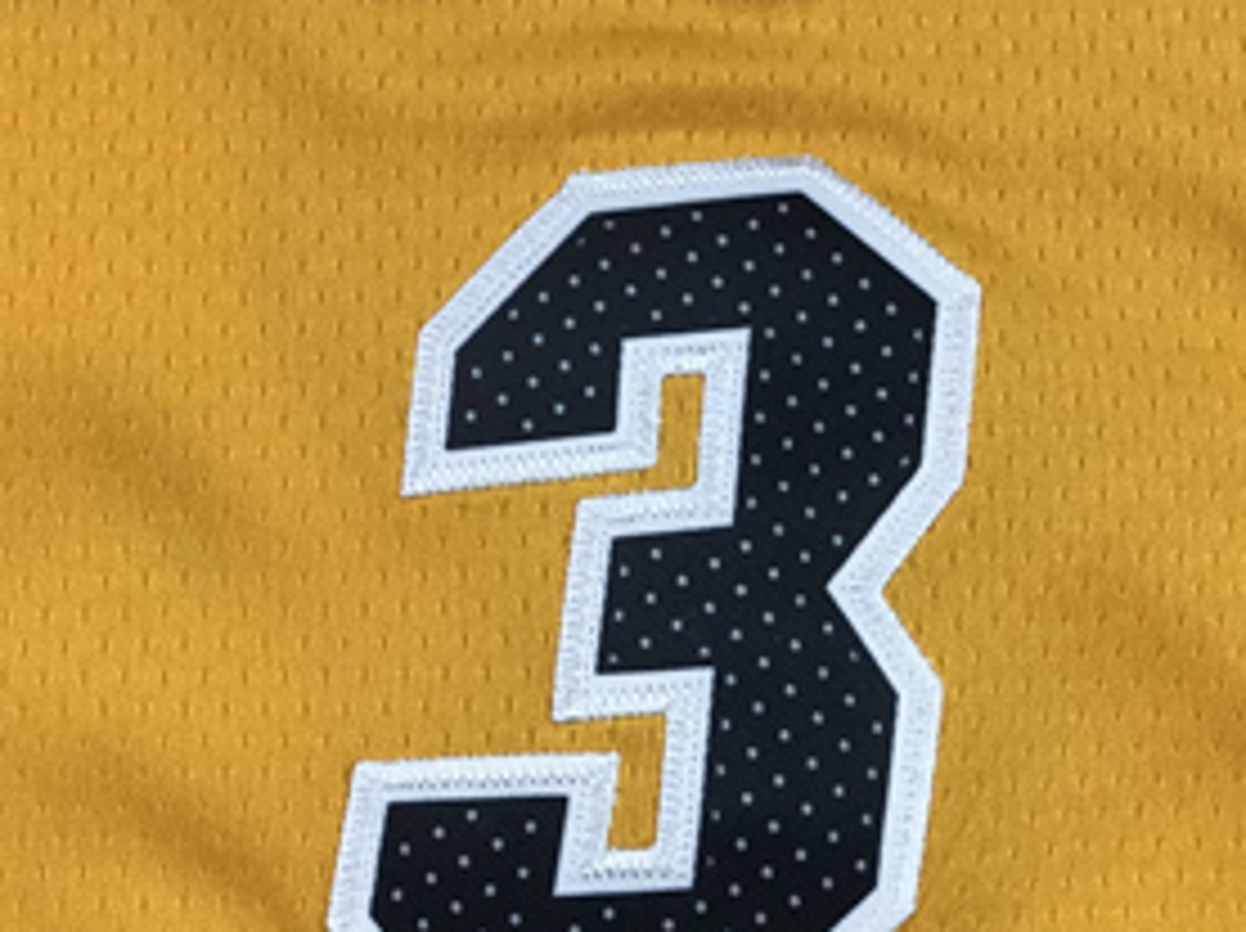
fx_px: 2912
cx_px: 94
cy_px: 77
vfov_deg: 17.9
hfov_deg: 23.4
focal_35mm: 81
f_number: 1.8
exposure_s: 1/100
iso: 40
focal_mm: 3.99
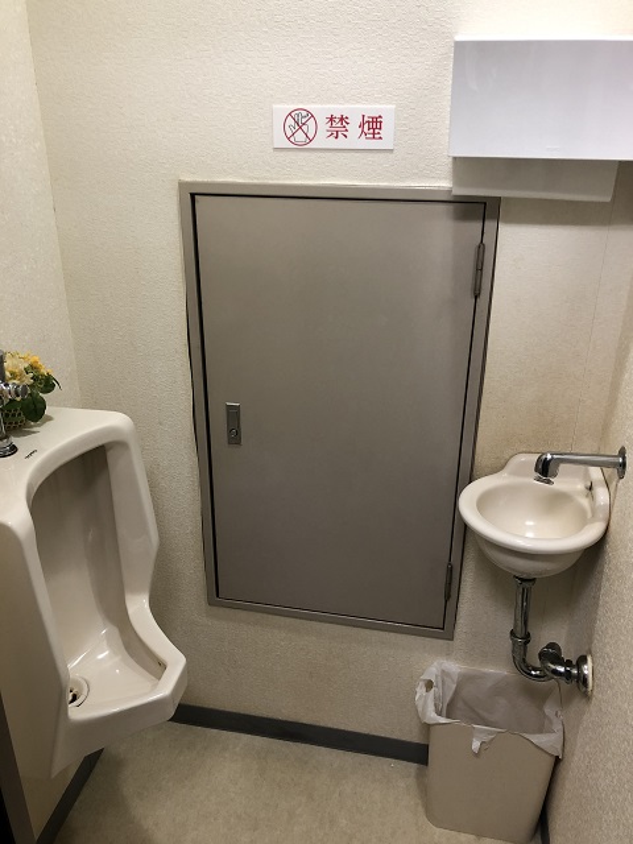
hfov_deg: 49.7
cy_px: 422
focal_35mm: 28
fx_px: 683
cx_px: 316
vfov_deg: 63.4
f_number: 1.8
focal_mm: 4
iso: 40
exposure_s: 1/33
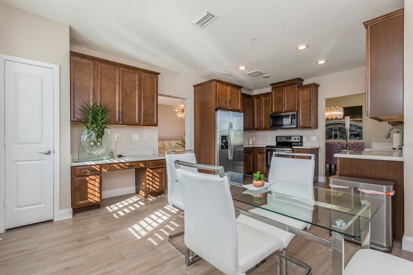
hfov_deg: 96.7
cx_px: 207
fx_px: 184
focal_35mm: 16
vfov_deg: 73.7
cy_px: 145
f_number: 8
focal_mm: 10
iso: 400
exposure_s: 1/60
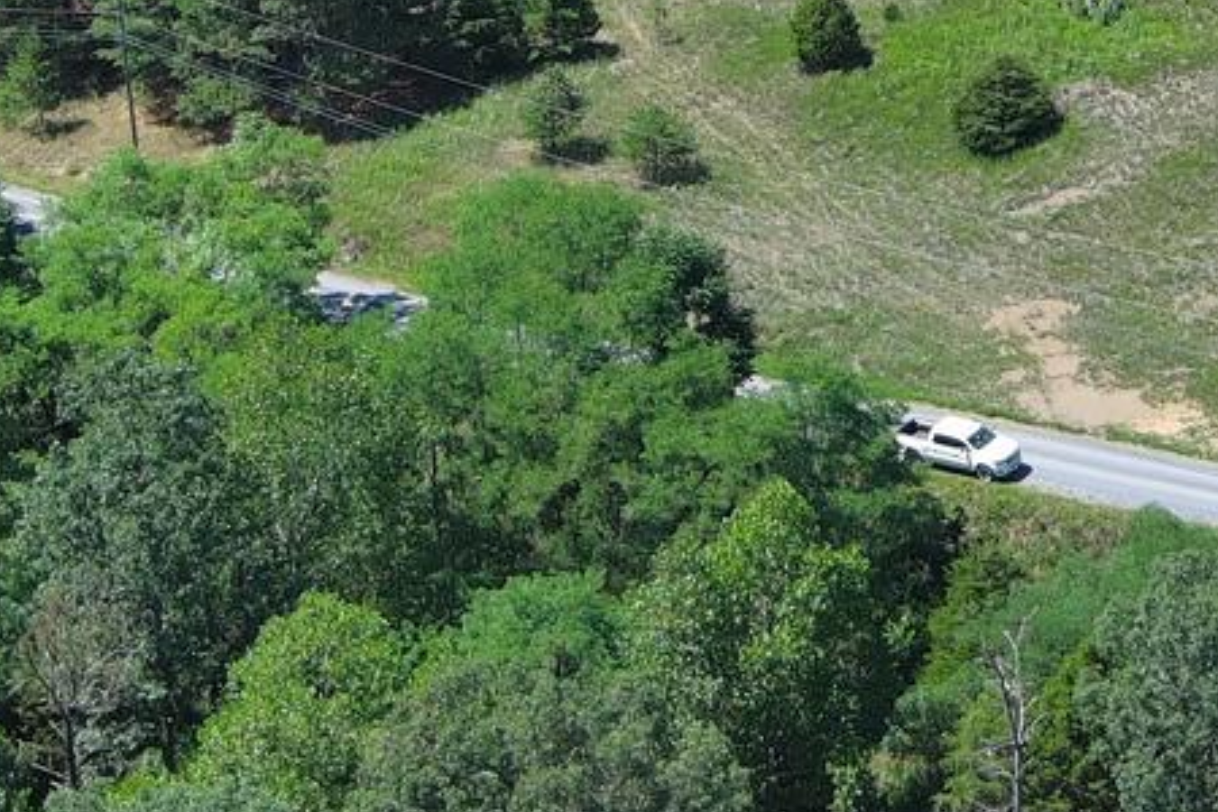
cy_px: -310
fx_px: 4466
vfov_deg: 10.1
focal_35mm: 132
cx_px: 1218
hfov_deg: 15.3
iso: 100
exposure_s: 1/529
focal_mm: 10.57
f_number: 2.8
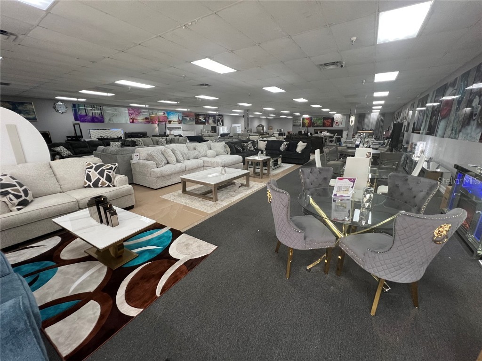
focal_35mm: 13
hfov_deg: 106.2
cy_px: 180
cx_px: 241
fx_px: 181
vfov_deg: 89.9
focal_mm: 1.57
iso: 200
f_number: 1.8
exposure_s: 1/120
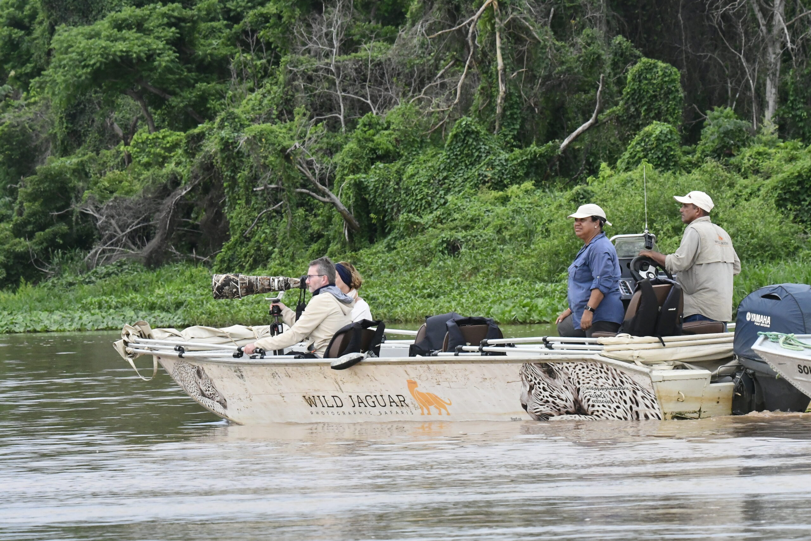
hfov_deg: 6.2
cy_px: 270
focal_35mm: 330
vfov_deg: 4.2
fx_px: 7434
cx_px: 406
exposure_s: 1/400
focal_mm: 220
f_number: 14
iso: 5600
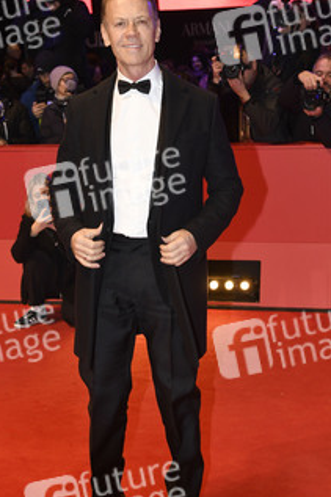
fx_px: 870
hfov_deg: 21.5
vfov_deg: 31.9
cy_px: 263
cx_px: 151
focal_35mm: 63
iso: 1250
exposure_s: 1/200
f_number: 5.6
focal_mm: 50
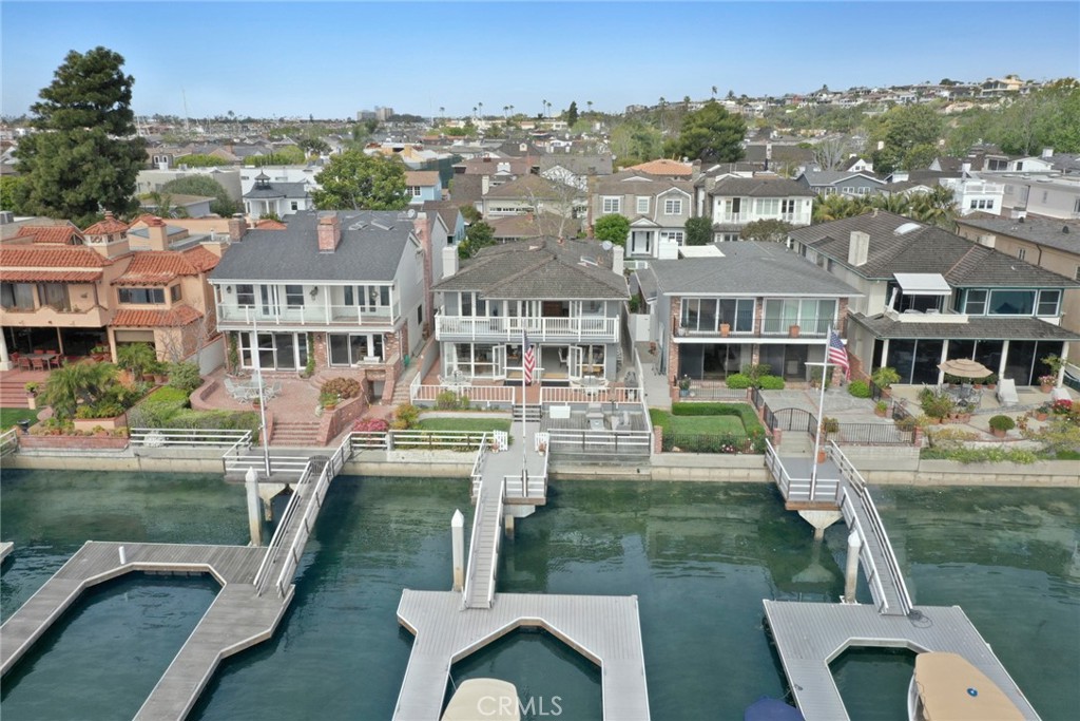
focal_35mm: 28
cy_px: 360
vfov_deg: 46.4
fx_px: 840
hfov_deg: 65.5
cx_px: 540
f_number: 8
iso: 100
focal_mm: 10.26
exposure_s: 1/240
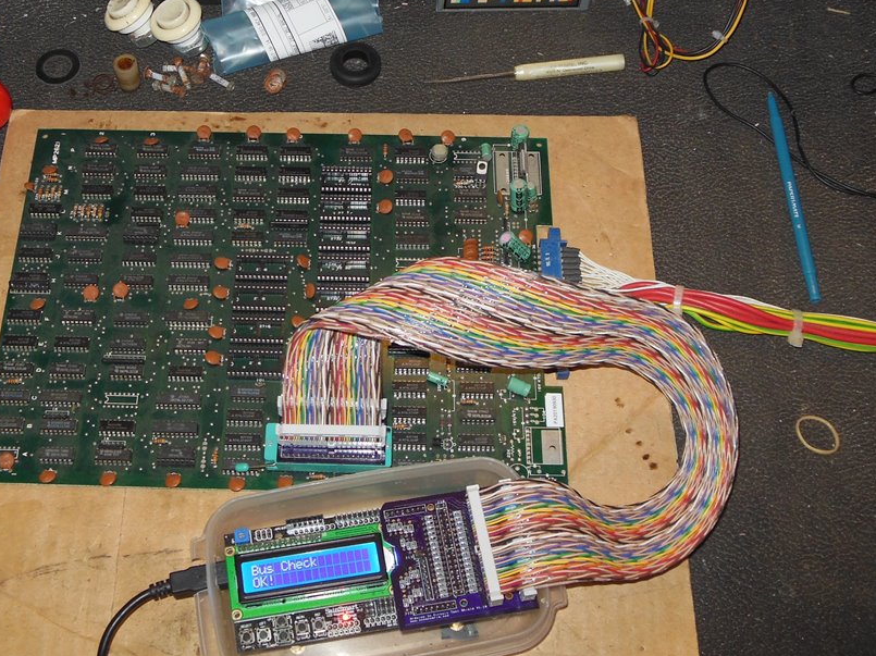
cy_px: 240
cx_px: 340
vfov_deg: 34.1
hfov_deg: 44.5
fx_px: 1062
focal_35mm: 42
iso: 200
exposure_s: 1/30
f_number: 3.5
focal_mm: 6
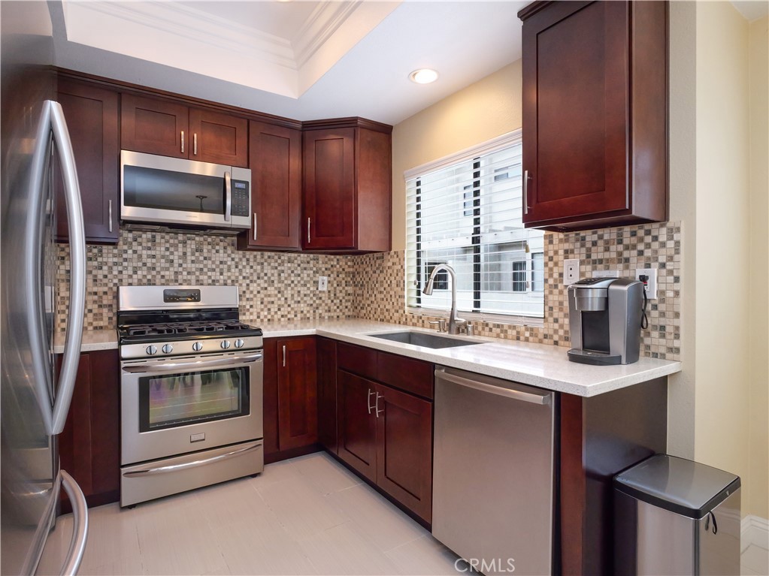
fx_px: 400
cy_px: 288
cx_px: 384
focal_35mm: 18
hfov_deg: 87.8
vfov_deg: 71.6
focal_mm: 9
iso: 2500
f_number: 6.3
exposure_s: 1/100
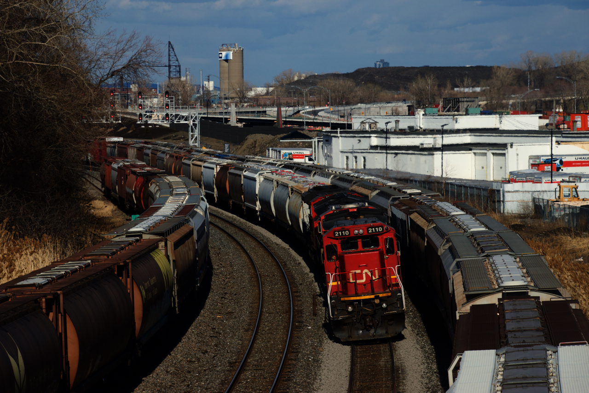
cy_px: 196
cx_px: 294
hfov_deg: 13.0
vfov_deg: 8.7
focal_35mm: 158
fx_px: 2576
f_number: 8
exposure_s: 1/800
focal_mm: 105
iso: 200
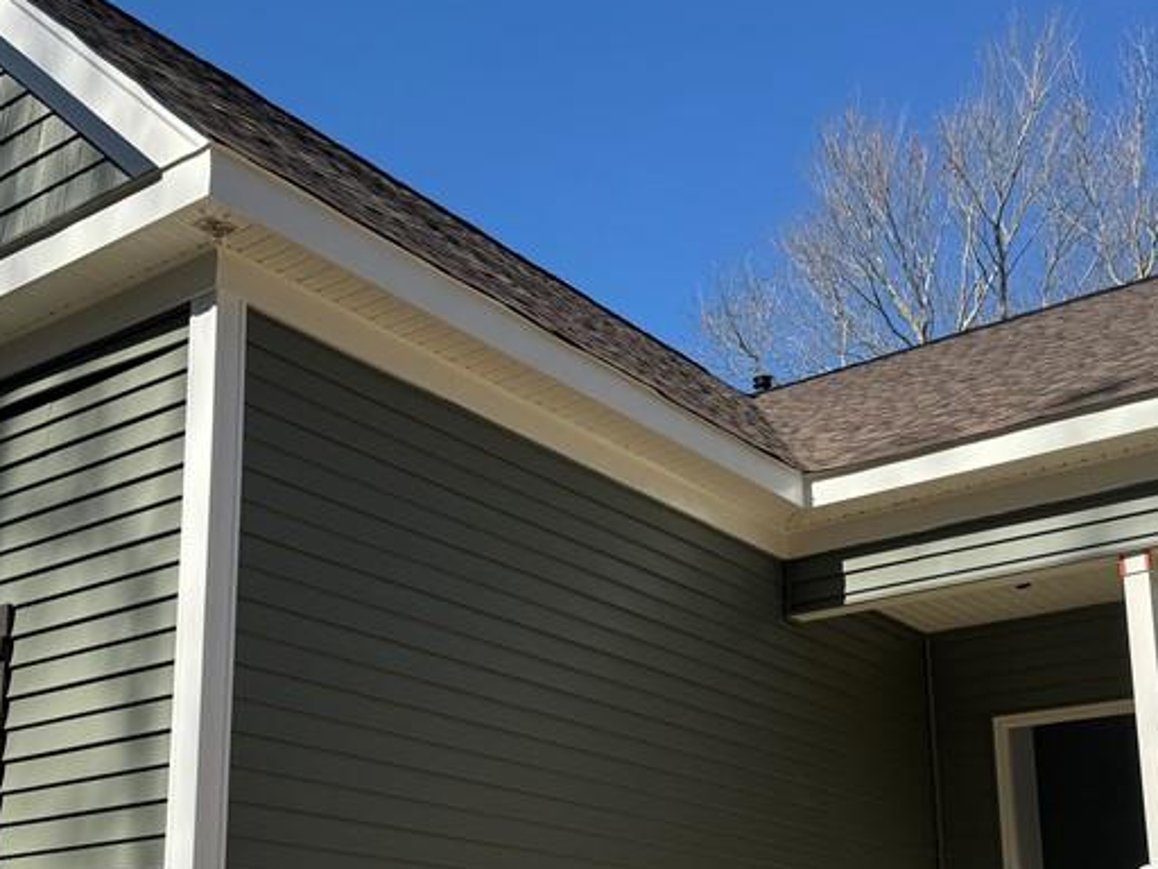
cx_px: 520
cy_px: 677
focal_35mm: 48
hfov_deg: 39.6
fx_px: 1606
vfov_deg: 29.7
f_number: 1.78
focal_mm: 6.86
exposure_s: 1/3802
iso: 80
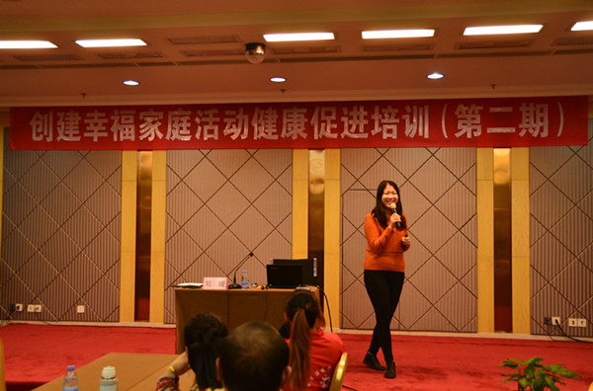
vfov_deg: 34.0
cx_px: 296
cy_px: 196
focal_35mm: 39
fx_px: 640
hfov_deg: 49.7
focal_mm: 26
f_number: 4
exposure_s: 1/60
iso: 800
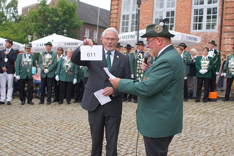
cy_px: 78
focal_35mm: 45
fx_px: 292
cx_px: 117
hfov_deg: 43.6
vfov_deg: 29.9
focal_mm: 30
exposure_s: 1/160
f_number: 4
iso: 800
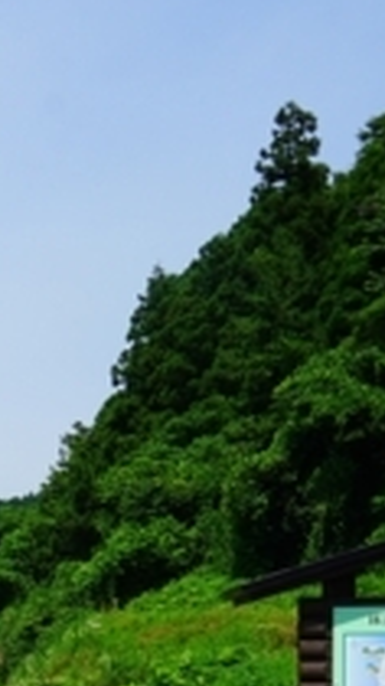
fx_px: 1744
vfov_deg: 21.1
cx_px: -408
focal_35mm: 96
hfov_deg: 11.3
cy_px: 768
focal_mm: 24
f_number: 11
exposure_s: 1/160
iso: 100
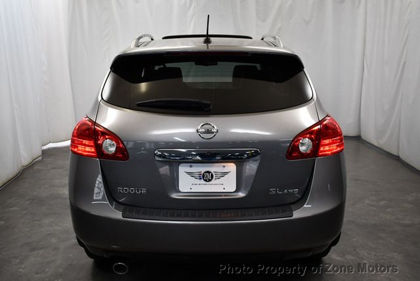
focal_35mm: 36
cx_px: 210
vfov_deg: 36.9
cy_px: 140
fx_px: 420
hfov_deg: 53.1
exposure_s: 1/200
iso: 800
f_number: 3.5
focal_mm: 18
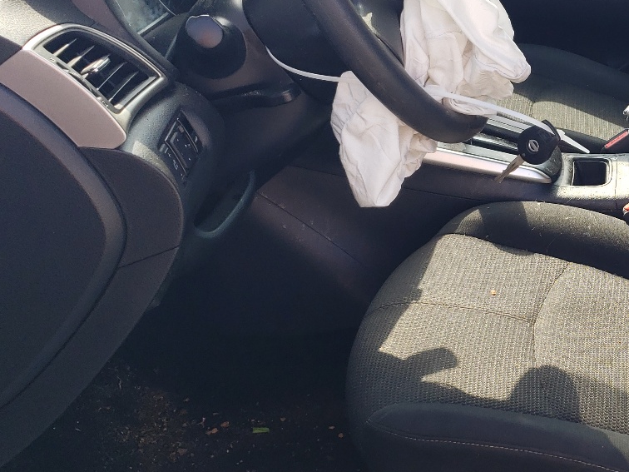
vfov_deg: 26.5
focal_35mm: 55
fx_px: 999
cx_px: 599
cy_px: 188
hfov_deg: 32.7
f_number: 1.5
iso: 50
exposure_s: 1/435
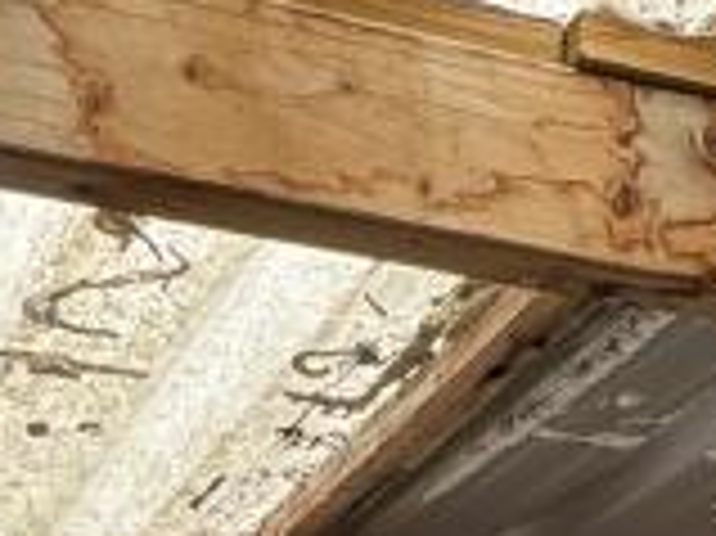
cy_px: 1171
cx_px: 351
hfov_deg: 21.8
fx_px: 1860
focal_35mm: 90
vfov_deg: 13.3
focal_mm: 2.22
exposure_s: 1/218
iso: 40
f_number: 2.2
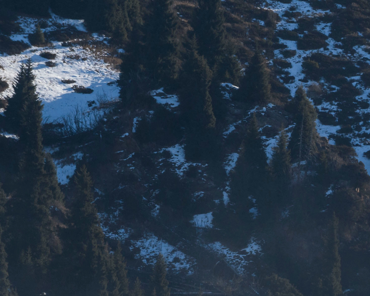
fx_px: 11432
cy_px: 602
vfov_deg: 1.5
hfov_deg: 1.9
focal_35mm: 1044
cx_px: 667
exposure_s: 1/500
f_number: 10
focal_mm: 200
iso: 100
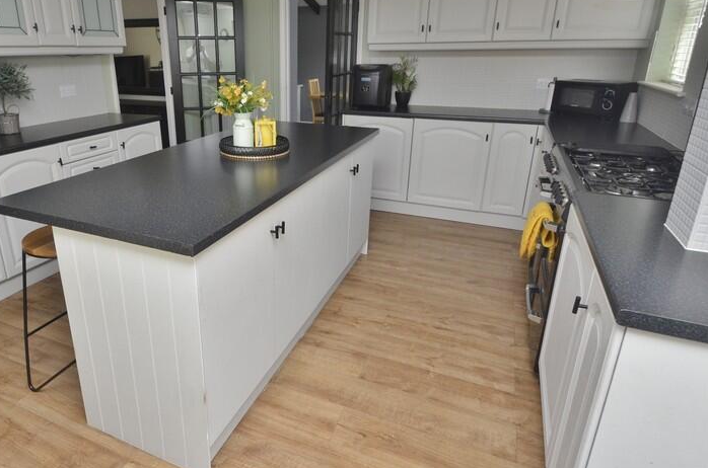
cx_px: 264
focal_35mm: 22
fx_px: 432
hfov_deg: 77.2
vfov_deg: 56.5
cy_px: 183
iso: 800
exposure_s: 1/60
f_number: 7.1
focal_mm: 10
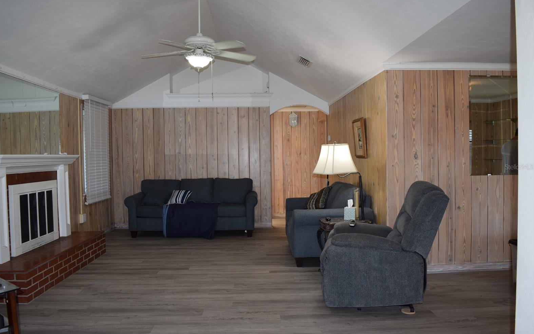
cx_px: 263
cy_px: 167
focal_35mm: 28
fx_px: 408
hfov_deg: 66.5
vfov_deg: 44.6
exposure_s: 1/80
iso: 800
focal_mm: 18
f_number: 4.5
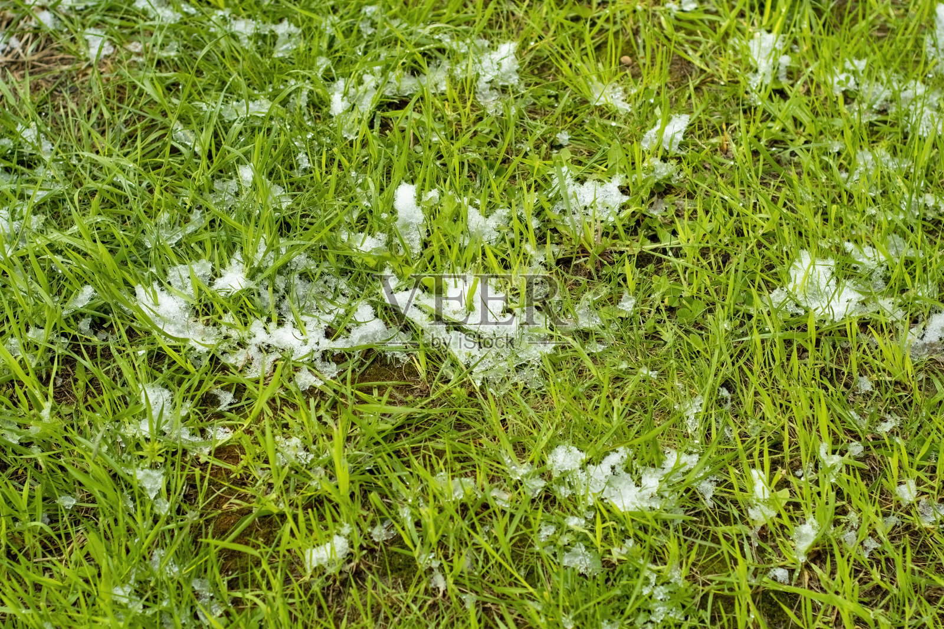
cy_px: 314
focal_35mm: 75
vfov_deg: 18.2
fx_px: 1967
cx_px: 472
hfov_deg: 27.0
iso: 100
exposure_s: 1/320
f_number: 4.5
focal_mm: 50
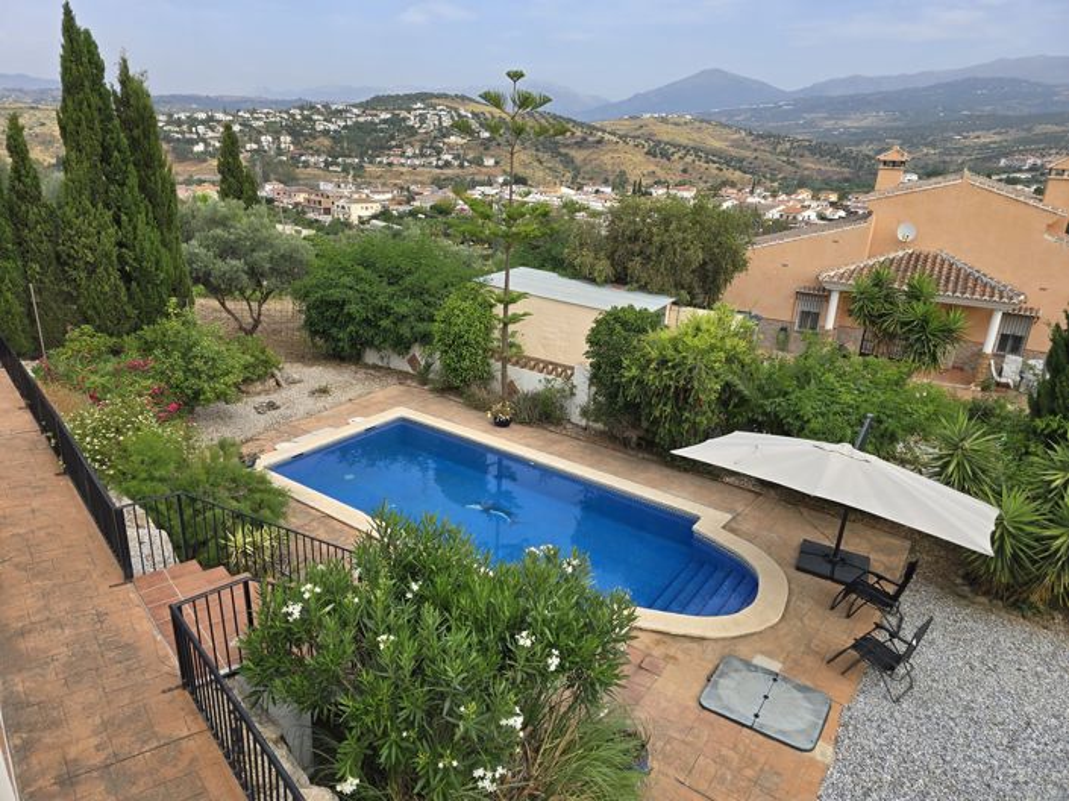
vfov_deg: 58.8
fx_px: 710
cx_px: 534
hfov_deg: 74.0
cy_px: 400
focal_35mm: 23
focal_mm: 6.3
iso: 12
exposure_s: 1/484
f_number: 1.7
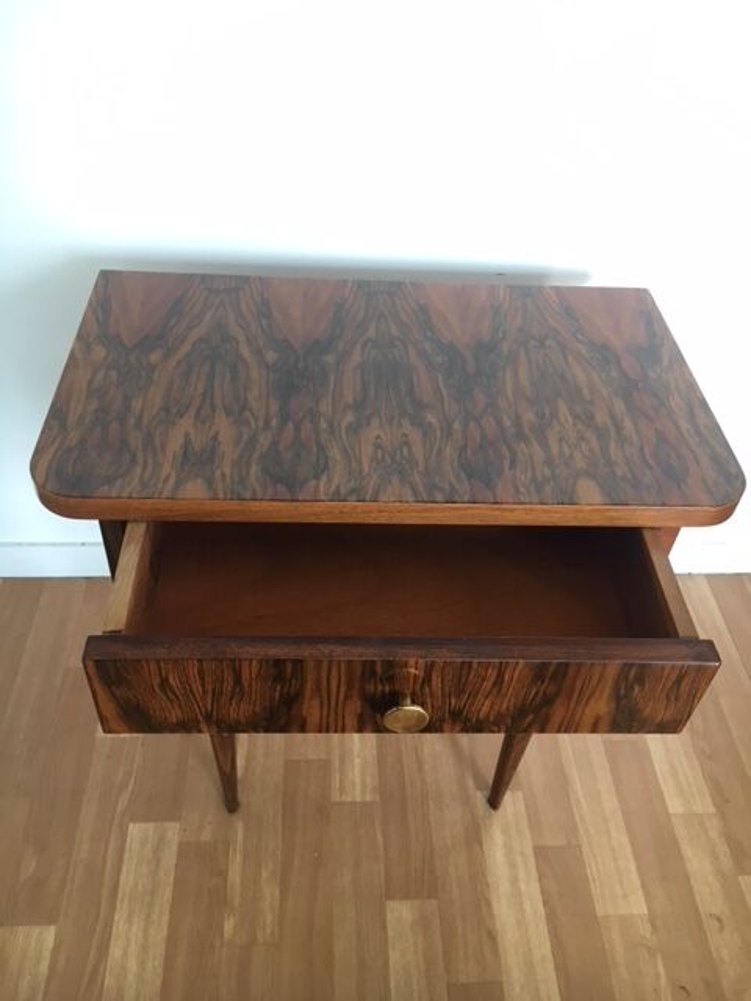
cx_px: 376
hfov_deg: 48.2
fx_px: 839
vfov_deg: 61.7
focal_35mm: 29
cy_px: 500
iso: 80
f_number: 2.2
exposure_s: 1/33
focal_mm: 4.15
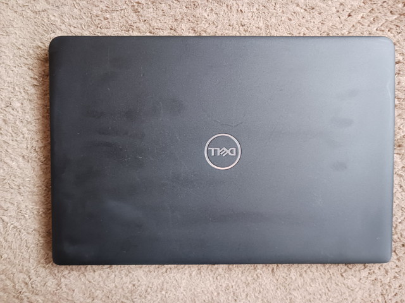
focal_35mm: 27
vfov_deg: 51.4
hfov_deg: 65.3
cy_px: 152
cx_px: 202
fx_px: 316
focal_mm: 4
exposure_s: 1/17
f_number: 1.8
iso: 1000
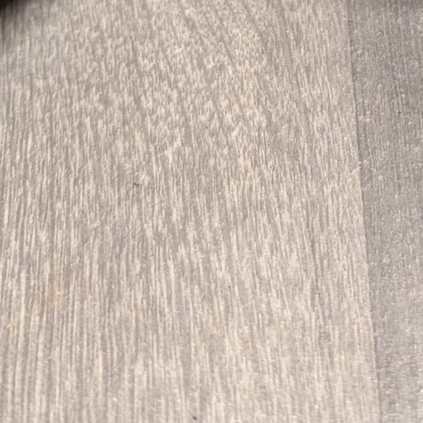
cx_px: 509
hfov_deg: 16.4
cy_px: -234
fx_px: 1410
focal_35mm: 102
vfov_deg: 15.6
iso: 1675
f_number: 1.68
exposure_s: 1/65
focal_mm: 6.9
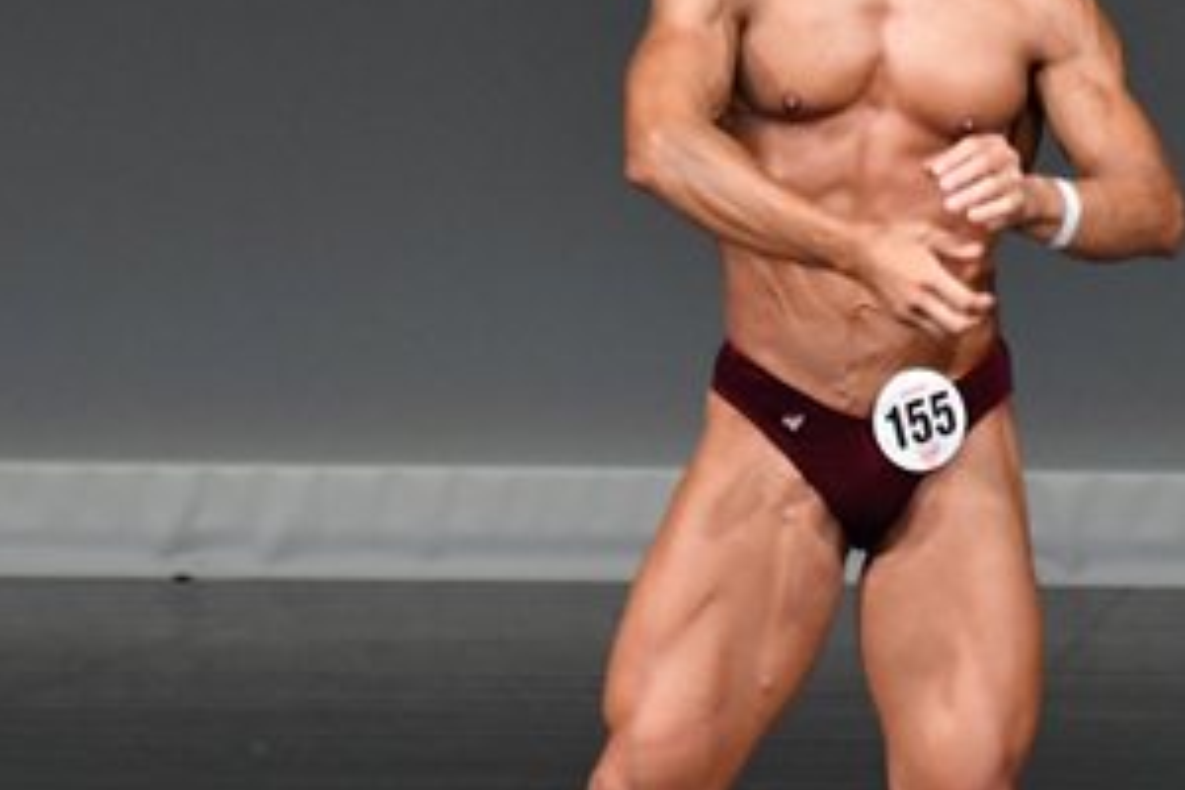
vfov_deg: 1.5
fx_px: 29294
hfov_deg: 2.3
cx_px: 986
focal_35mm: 890
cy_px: 490
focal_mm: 230
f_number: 5.6
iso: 4000
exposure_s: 1/400
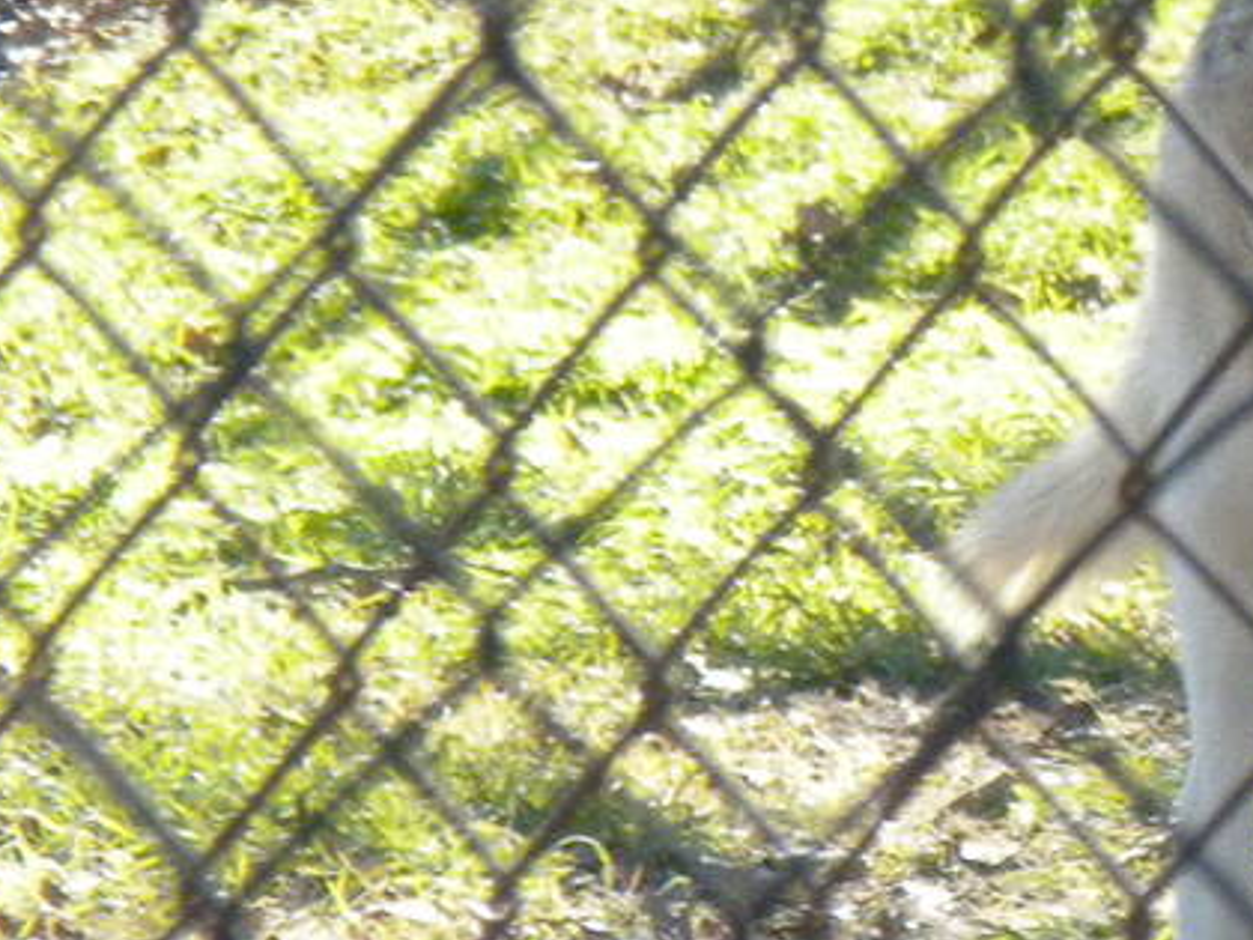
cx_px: 1674
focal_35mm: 906
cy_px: 394
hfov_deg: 2.2
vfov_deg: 1.6
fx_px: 32795
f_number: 5.2
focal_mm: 42.1
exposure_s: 1/500
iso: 344
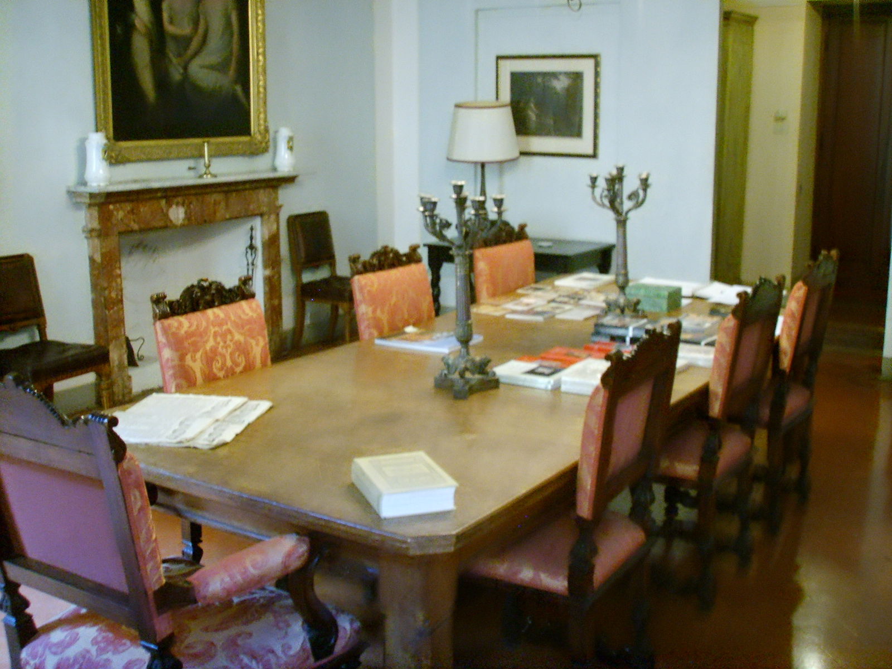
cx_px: 446
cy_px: 334
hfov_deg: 47.9
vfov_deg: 36.8
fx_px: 1005
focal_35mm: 39
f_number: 3.5
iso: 150
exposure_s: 1/3
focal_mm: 6.6
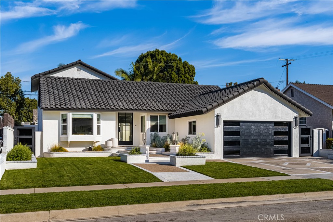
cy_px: 111
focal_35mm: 30
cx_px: 166
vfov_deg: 43.6
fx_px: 278
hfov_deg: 61.9
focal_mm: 30
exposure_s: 1/200
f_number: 18
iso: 100
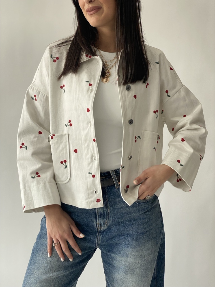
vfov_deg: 36.8
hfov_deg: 28.0
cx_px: 108
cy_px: 144
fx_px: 431
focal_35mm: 52
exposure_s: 1/122
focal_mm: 6
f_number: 2
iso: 64
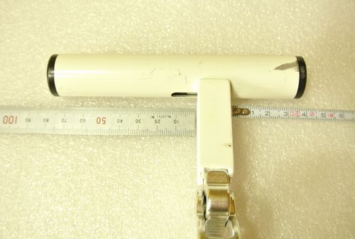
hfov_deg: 49.4
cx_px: 178
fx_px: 386
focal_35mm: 39
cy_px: 120
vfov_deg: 34.4
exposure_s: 1/20
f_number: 4
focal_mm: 14.5
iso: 800
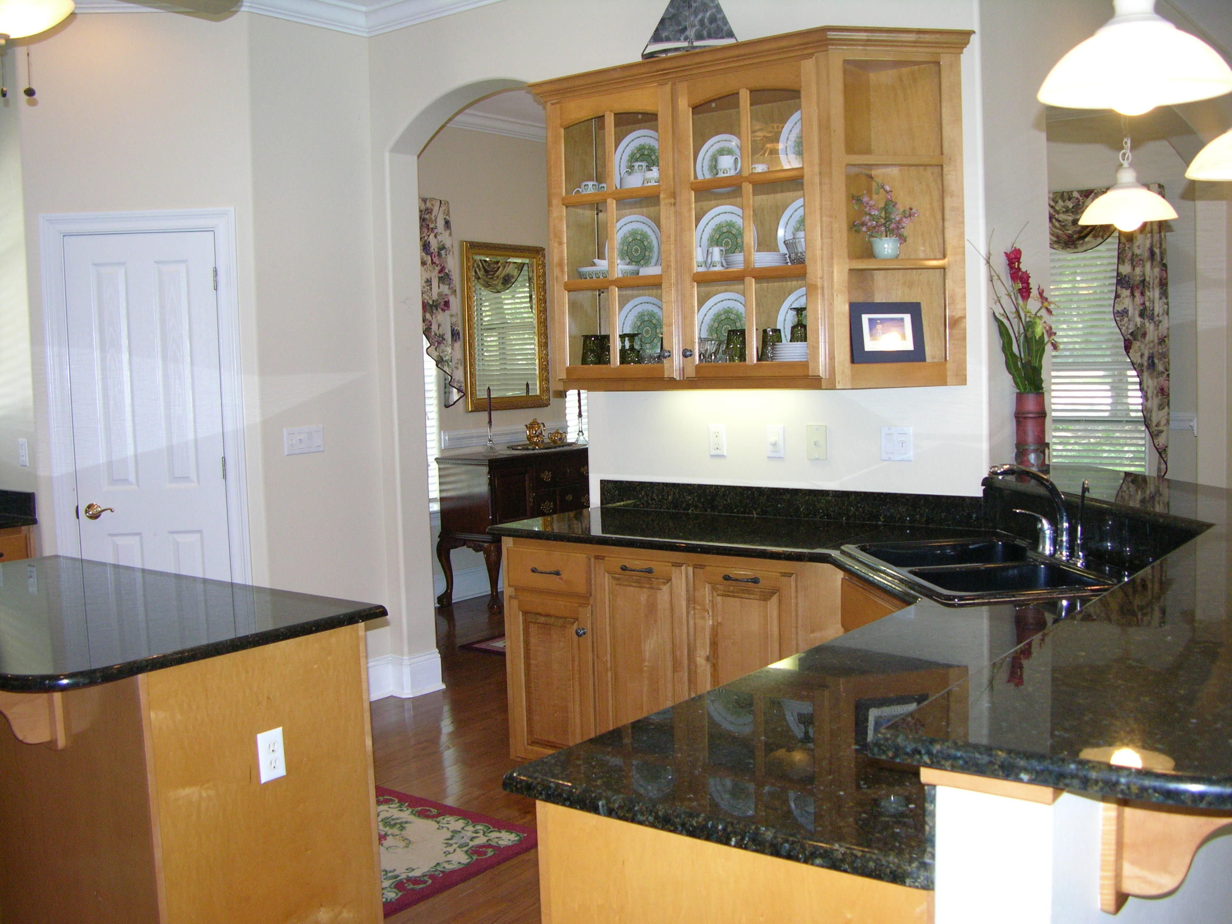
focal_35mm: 35
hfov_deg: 52.6
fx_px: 1246
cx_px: 616
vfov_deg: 40.7
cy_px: 462
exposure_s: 1/60.1
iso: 200
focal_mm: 8.9
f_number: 2.8
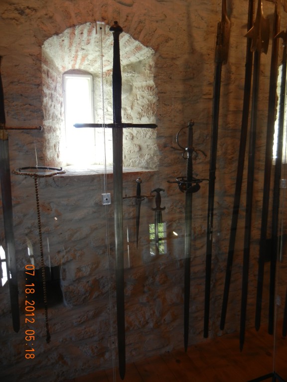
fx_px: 332
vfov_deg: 60.0
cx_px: 144
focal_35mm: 30
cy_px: 191
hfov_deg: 46.8
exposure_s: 1/25.2
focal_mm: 5.4
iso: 166
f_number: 3.5
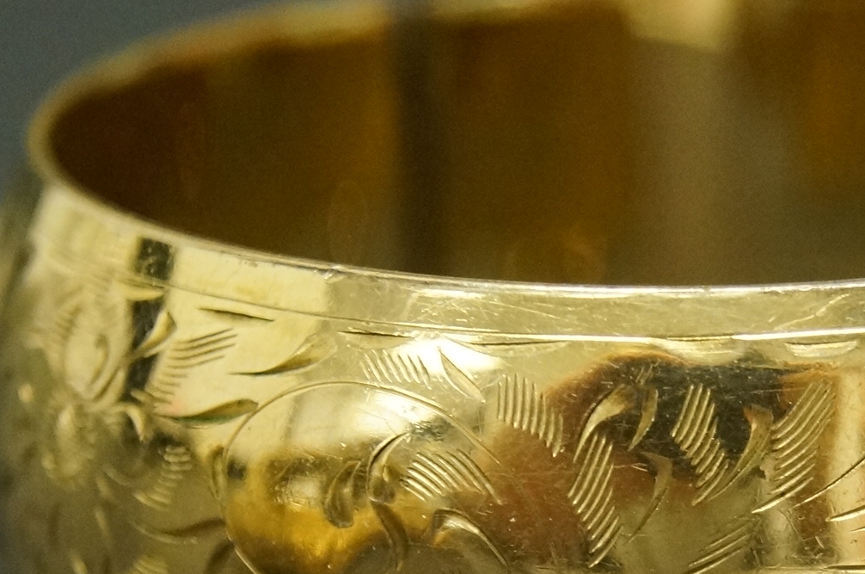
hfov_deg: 13.9
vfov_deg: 9.3
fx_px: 3502
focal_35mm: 146
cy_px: 503
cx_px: 843
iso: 2500
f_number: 5.6
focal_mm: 40
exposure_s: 1/80
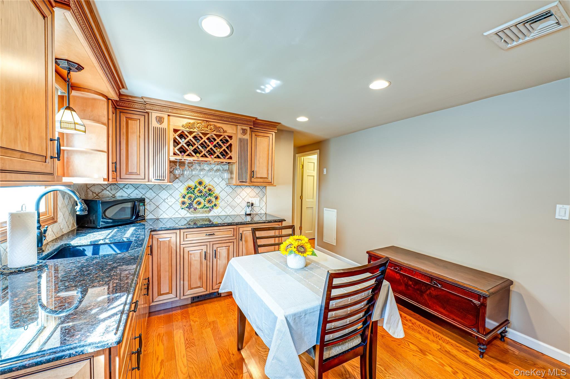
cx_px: 285
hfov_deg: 104.3
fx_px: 221
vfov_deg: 81.1
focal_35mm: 14
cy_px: 190
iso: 400
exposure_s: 1/5
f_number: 8
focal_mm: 14
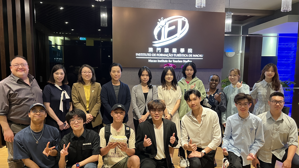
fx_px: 230
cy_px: 100
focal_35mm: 29
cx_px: 147
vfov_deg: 40.0
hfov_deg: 66.1
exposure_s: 1/50
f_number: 1.5
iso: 400
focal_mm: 5.7
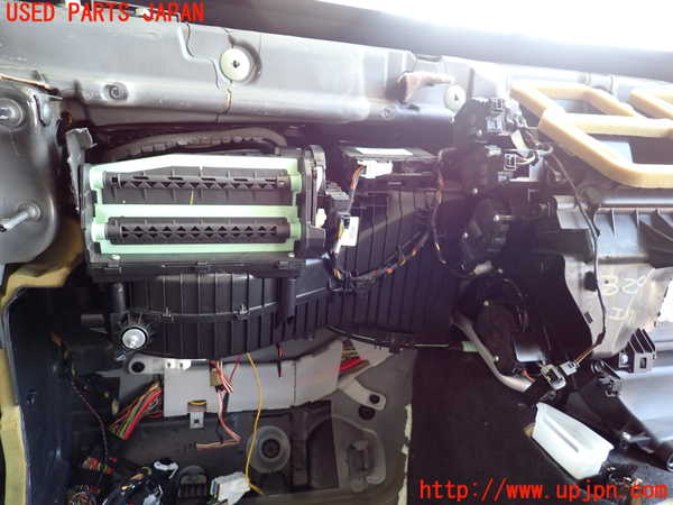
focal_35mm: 25
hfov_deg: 69.4
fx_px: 486
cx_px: 336
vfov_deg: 54.9
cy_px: 252
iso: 200
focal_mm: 4.5
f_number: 2
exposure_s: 1/40
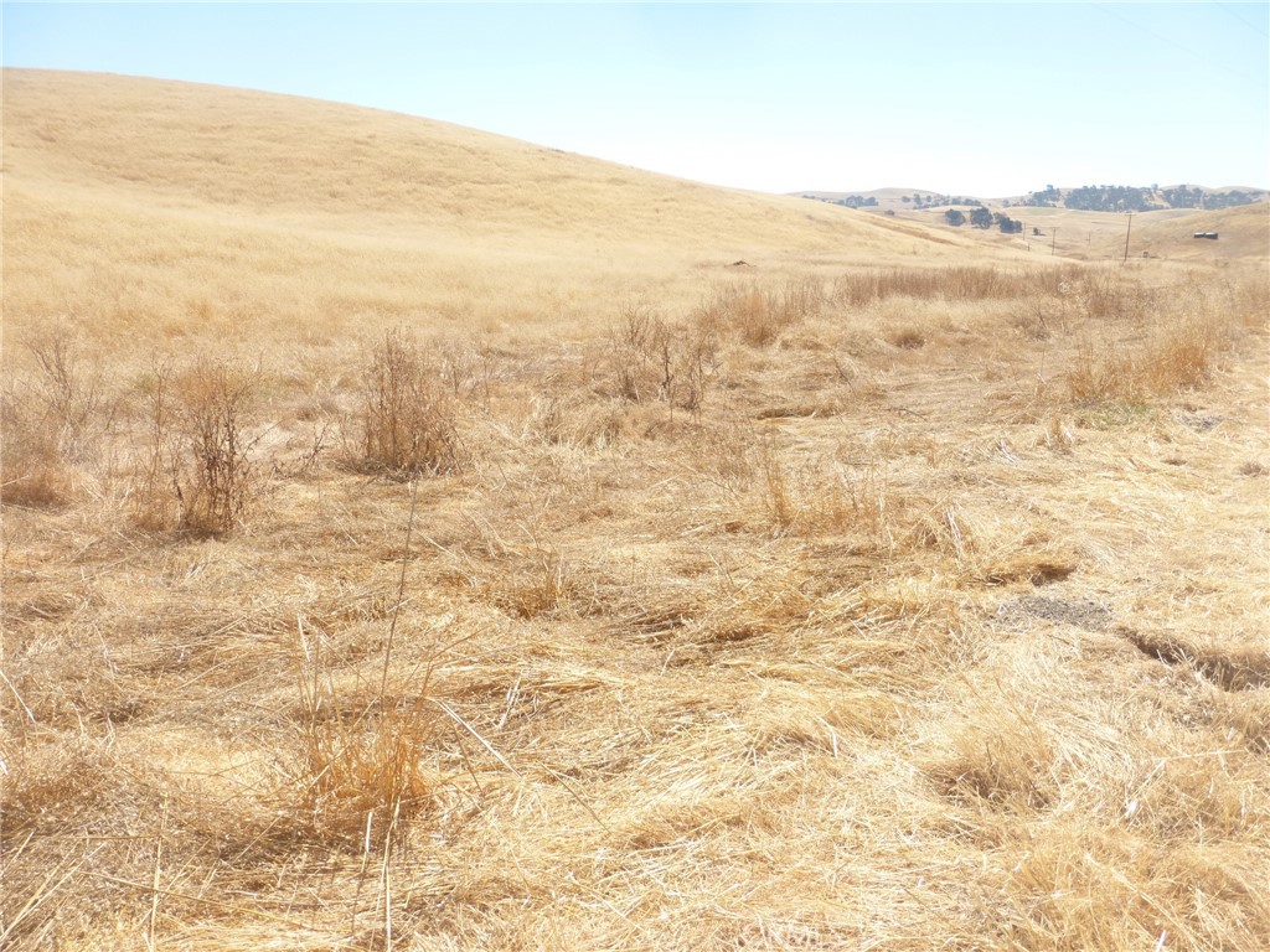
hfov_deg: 71.6
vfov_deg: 56.8
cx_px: 635
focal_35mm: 24
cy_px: 476
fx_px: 881
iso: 100
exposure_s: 1/640
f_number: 4
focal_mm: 4.3
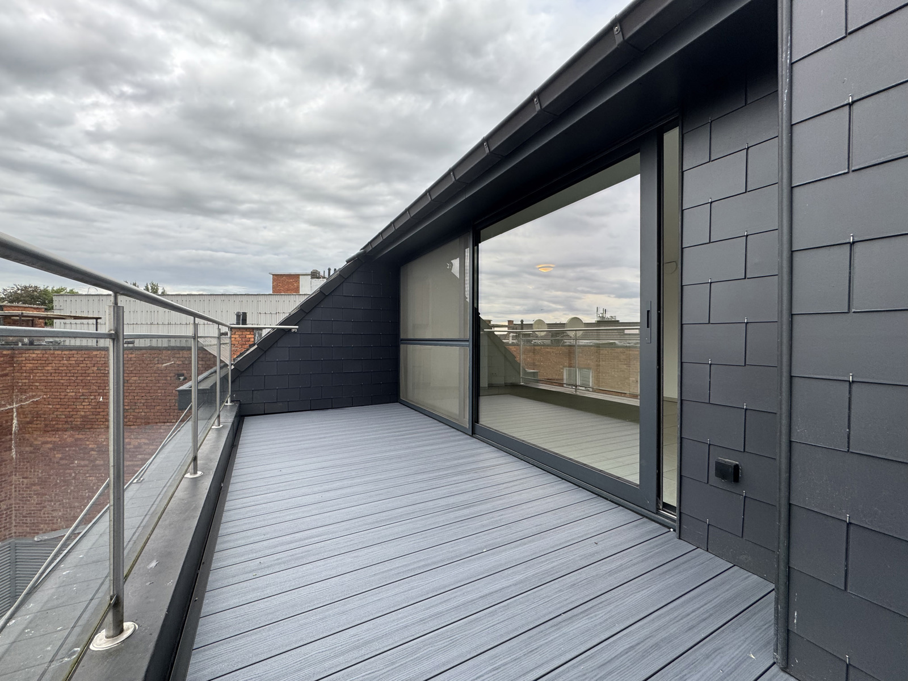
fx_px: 367
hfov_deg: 102.1
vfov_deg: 85.7
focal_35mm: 14
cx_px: 454
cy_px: 340
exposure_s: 1/141
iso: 40
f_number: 2.2
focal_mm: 2.22
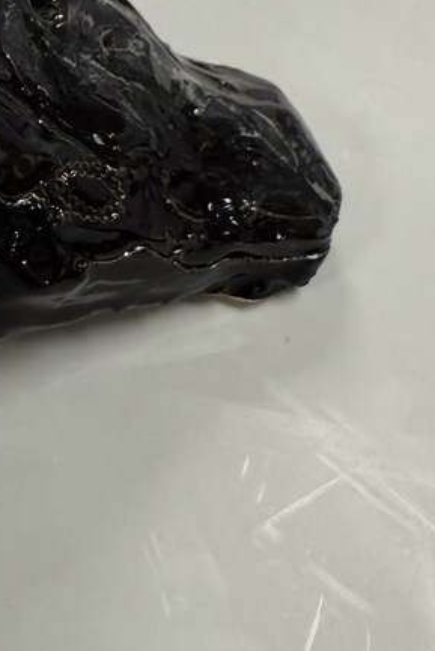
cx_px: -69
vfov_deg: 32.4
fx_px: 1068
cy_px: 81
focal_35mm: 59
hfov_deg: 21.6
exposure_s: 1/120
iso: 200
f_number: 2.2
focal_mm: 2.22
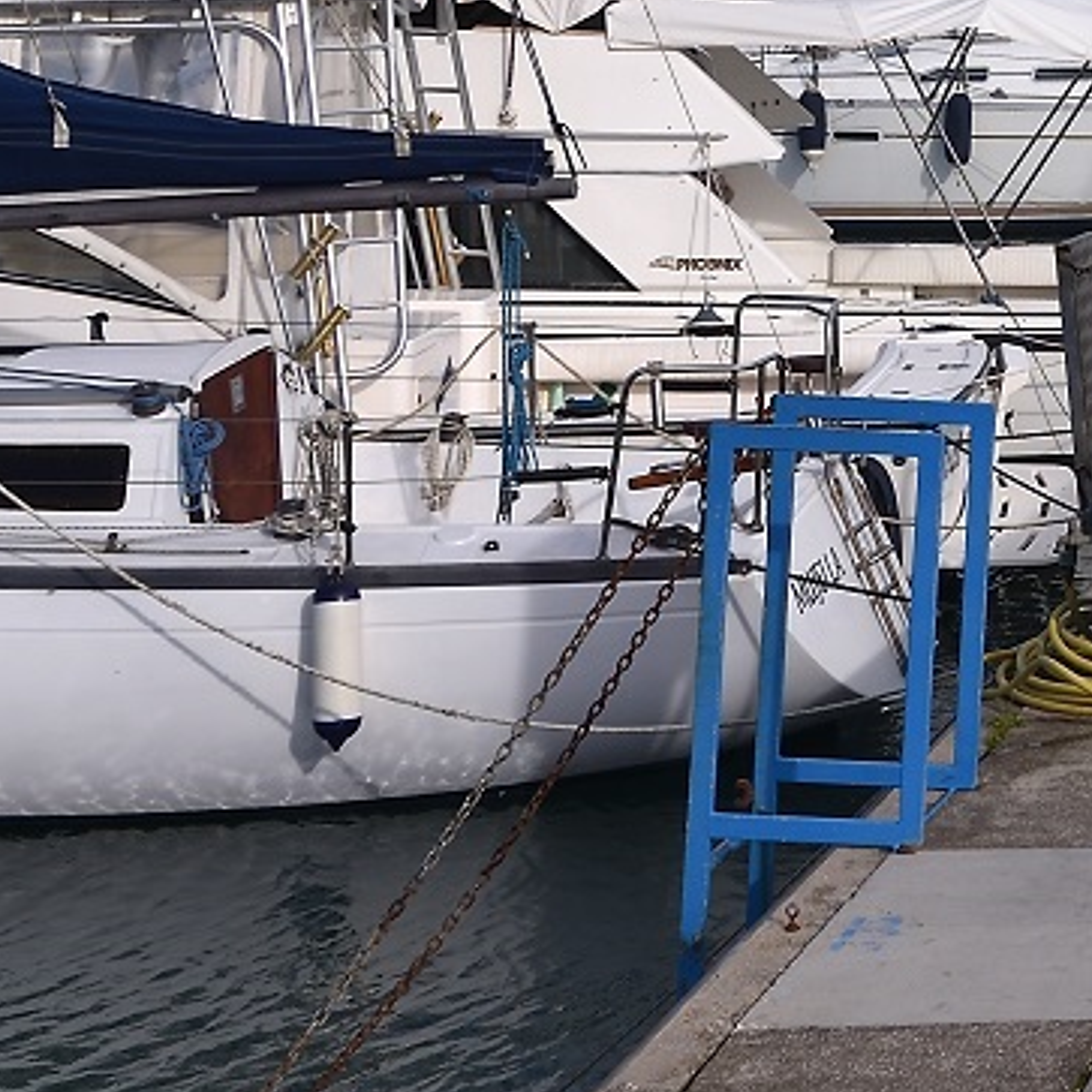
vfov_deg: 16.0
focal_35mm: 105
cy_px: -168
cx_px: 1718
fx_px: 3747
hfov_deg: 15.1
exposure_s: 1/400
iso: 100
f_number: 8
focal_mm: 28
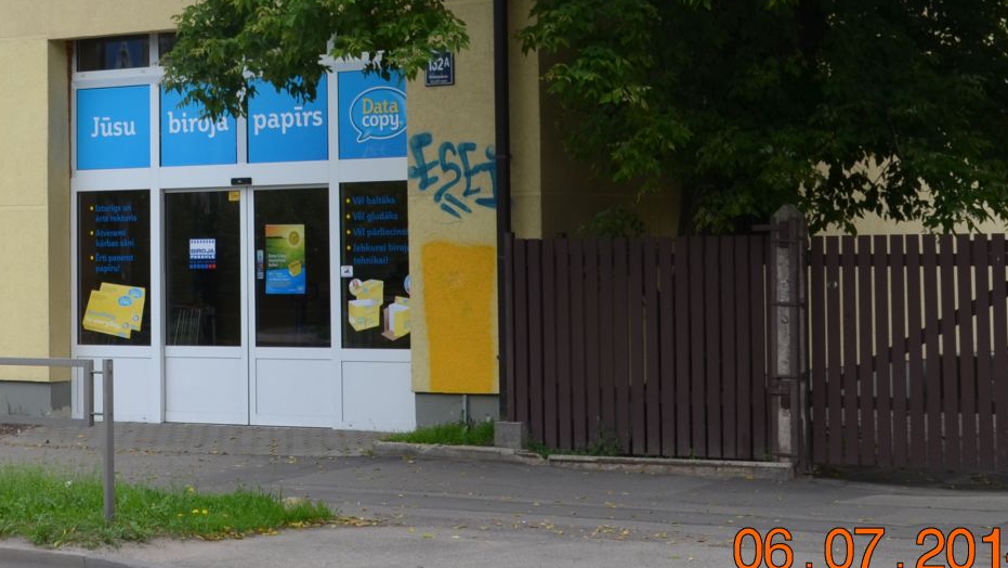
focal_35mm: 97
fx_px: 2593
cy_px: -35
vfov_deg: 12.3
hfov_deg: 21.7
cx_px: 199
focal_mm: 30
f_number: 8
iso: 200
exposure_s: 1/250
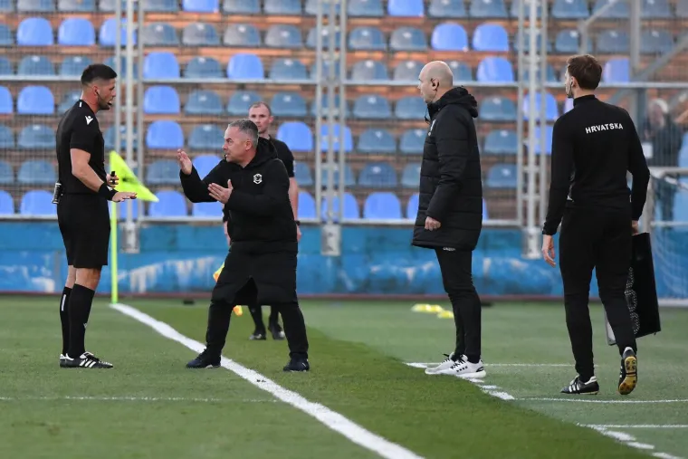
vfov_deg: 4.0
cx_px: 344
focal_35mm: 340
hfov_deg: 6.1
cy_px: 230
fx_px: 6499
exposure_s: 1/1250
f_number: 5
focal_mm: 340
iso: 2500
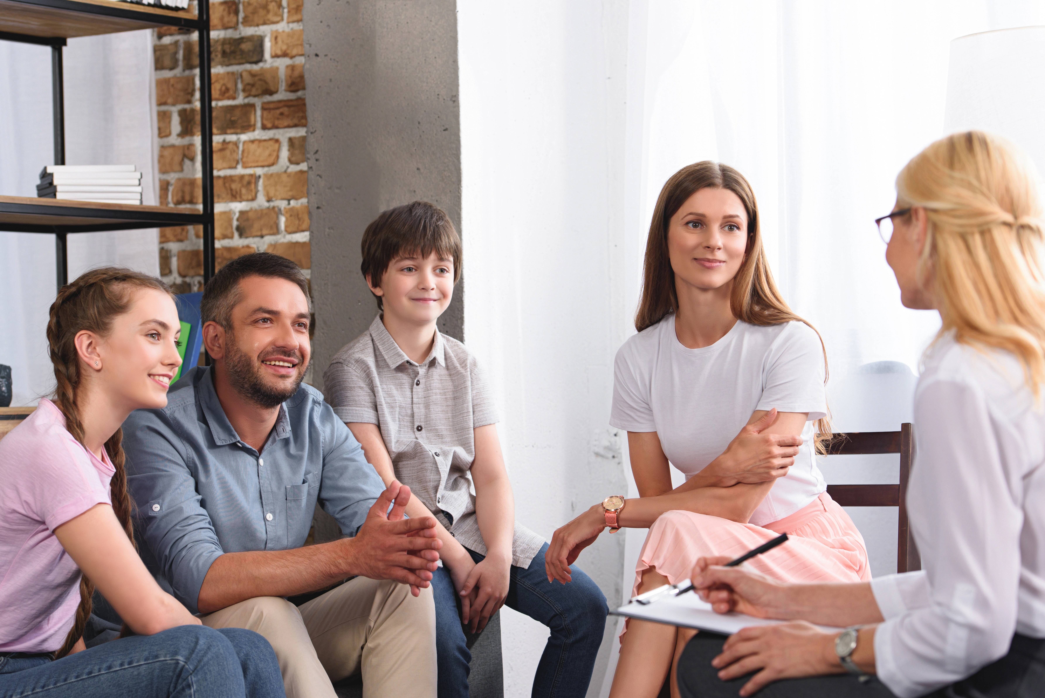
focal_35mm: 98
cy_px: 349
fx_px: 2845
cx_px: 522
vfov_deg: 14.0
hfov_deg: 20.8
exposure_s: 1/160
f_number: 5
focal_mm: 98
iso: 125
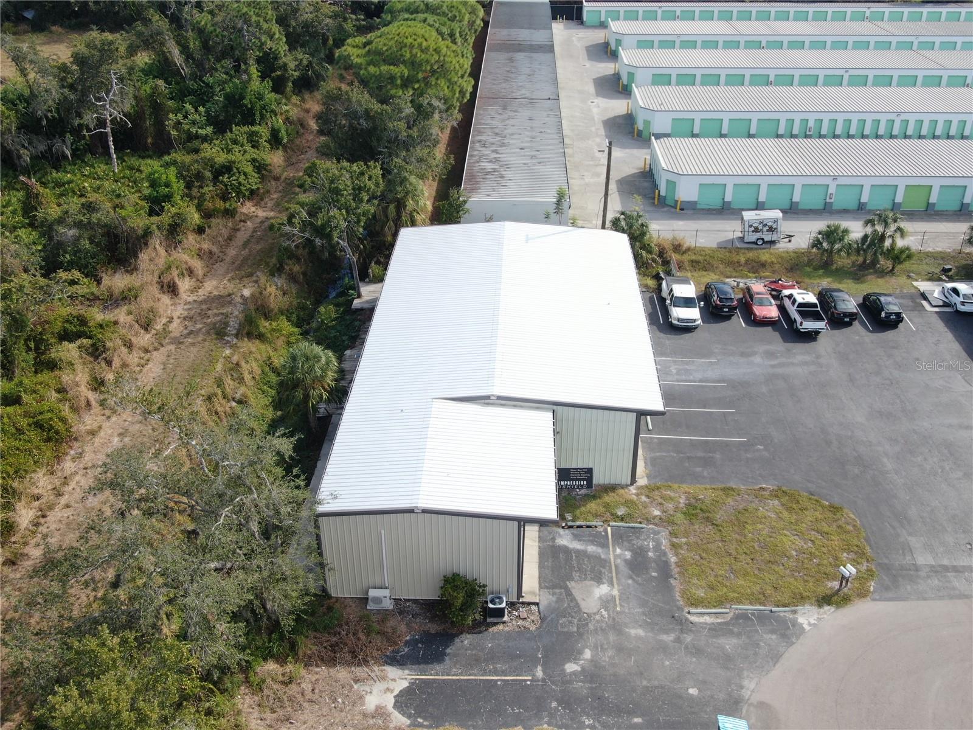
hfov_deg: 51.4
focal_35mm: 36
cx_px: 486
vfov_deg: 39.7
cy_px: 365
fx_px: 1012
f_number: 3.3
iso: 100
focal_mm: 6.21
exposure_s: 1/320
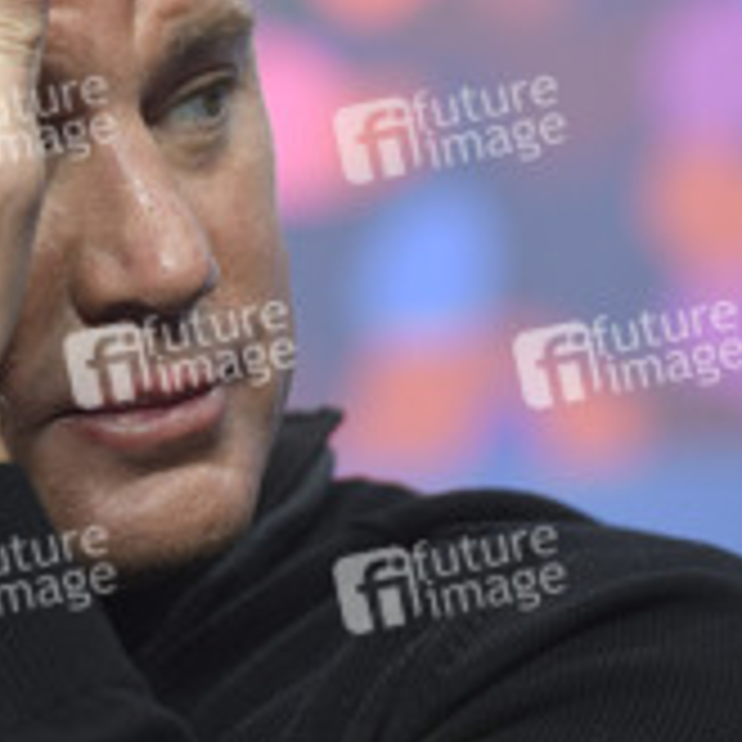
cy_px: 243
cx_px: 61
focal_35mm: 429
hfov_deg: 4.1
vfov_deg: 4.1
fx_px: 10404
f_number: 4
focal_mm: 185
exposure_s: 1/250
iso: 1000
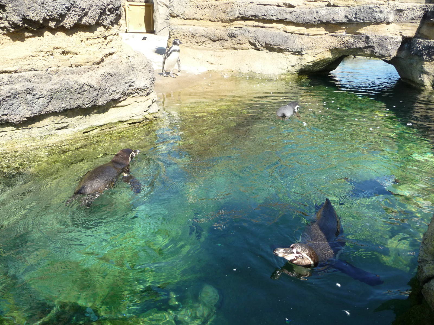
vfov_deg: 49.7
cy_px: 162
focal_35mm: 28
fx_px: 351
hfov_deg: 63.4
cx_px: 217
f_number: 3.3
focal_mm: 4.7
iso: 160
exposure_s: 1/500
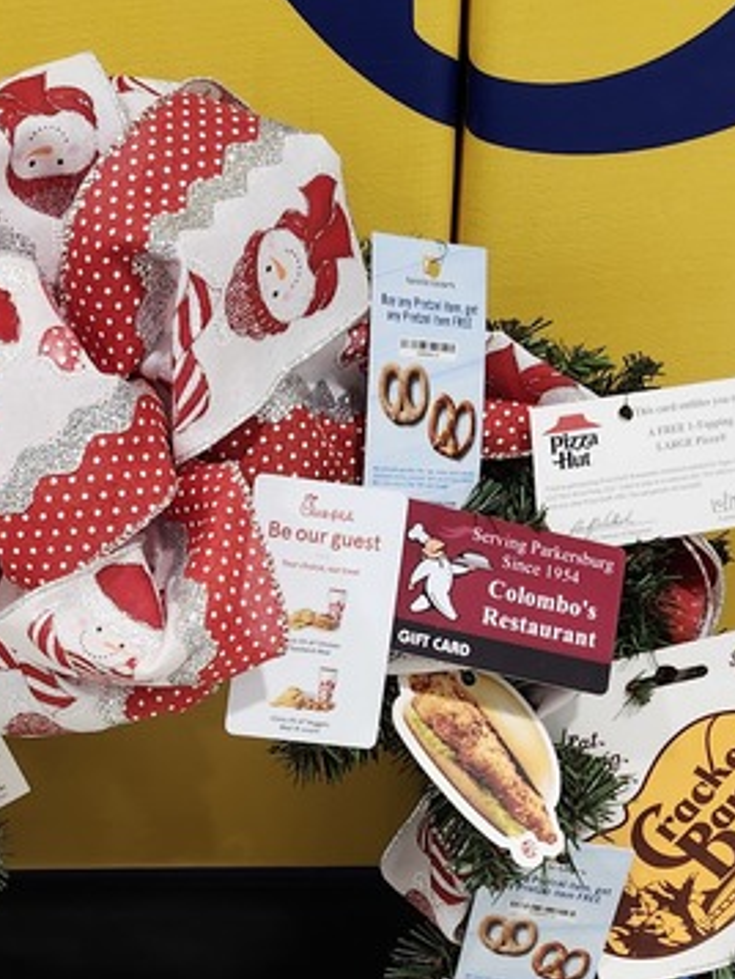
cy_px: 916
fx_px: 1867
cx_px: 91
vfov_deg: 28.1
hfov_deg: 21.8
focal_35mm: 66
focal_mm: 5.54
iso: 125
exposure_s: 1/120
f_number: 1.8
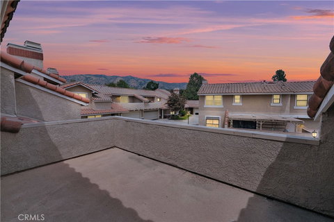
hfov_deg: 100.4
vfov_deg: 77.3
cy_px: 111
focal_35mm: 15
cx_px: 167
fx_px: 139
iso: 500
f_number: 8
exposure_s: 1/1100
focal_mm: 10
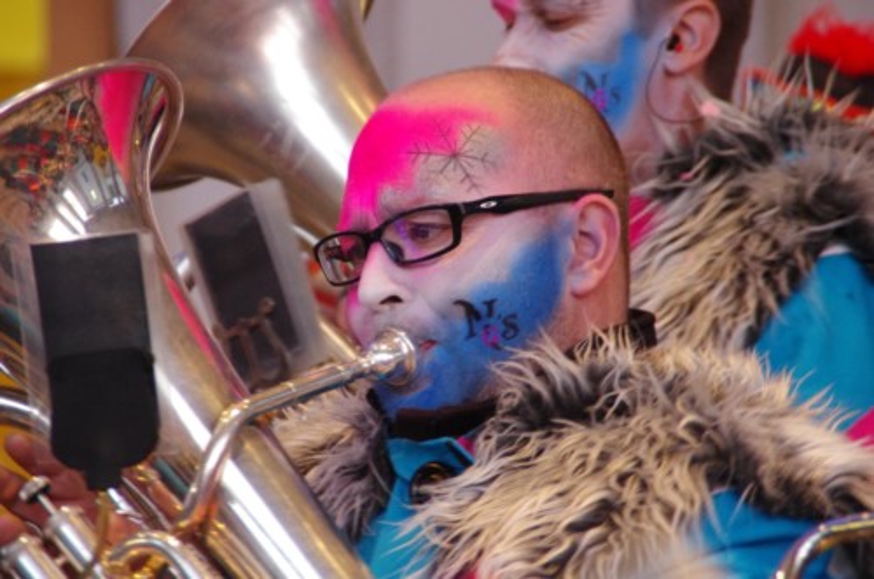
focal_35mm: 300
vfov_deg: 4.6
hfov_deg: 6.9
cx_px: 437
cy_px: 290
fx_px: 7267
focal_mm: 200
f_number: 6.3
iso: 3200
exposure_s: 1/40
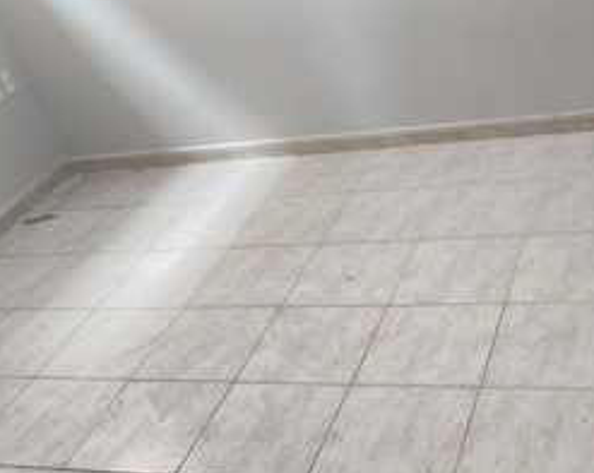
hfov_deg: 39.0
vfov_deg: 31.3
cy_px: 373
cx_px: 410
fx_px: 825
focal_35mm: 47
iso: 561
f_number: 1.8
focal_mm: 4.7
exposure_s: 1/33.3
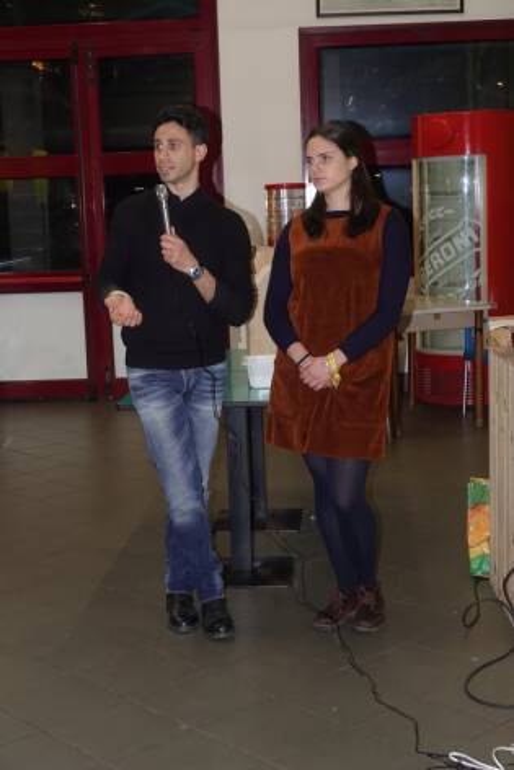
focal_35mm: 56
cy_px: 385
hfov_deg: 24.2
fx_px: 1198
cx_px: 257
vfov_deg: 35.6
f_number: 3.5
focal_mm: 20.49
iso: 1000
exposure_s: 1/60
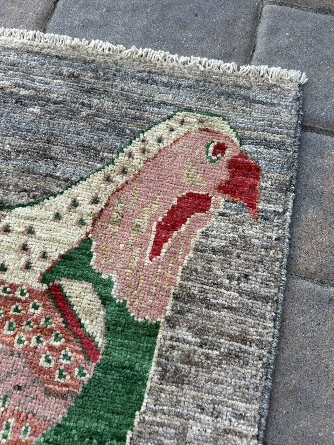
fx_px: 334
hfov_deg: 53.1
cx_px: 167
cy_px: 222
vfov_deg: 67.3
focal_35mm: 26
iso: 40
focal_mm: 5.7
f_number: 1.5
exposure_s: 1/168
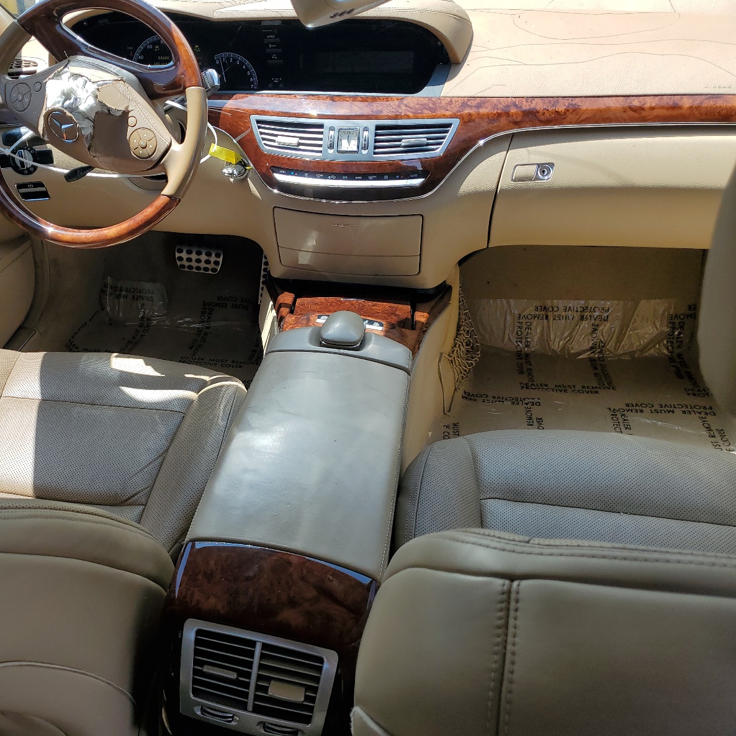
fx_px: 746
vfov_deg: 52.5
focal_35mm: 31
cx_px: 245
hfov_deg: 51.5
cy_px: 366
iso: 50
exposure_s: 1/714
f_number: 1.5
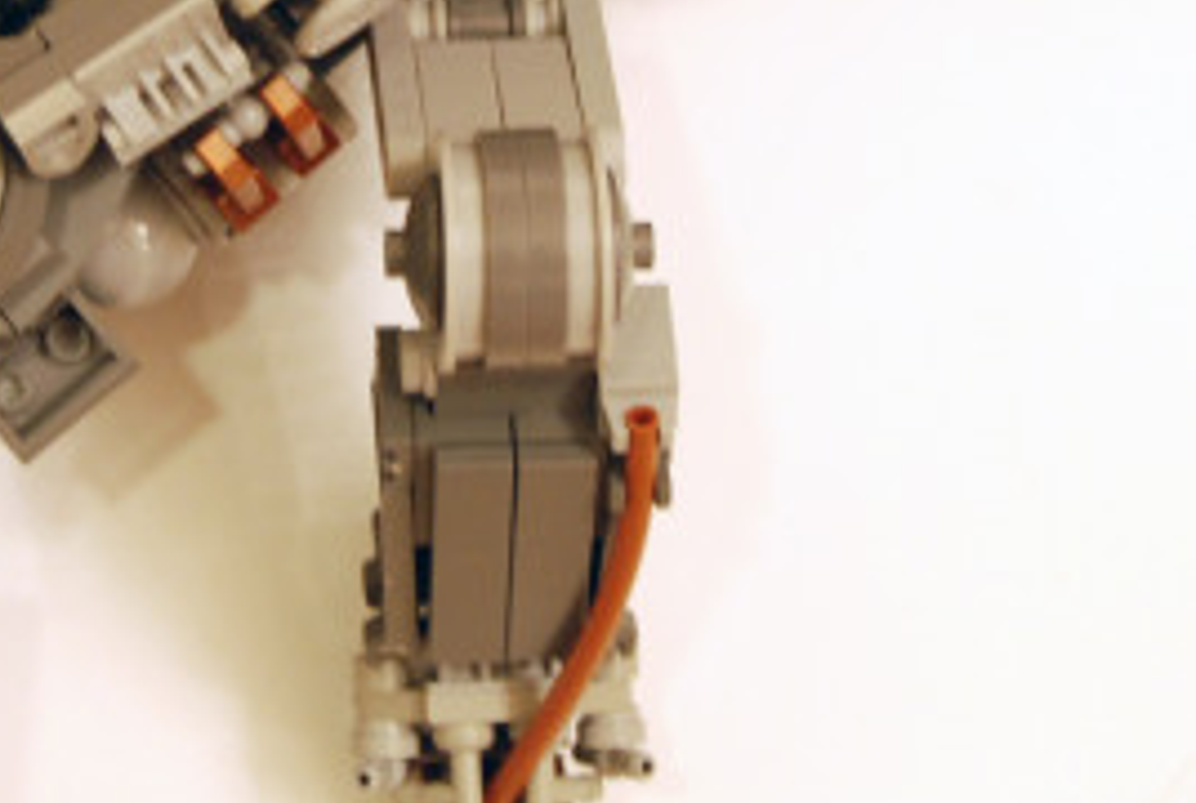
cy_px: -232
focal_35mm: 179
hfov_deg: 11.4
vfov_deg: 7.6
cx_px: 223
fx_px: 5960
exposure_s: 1/10
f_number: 5
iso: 400
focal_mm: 40
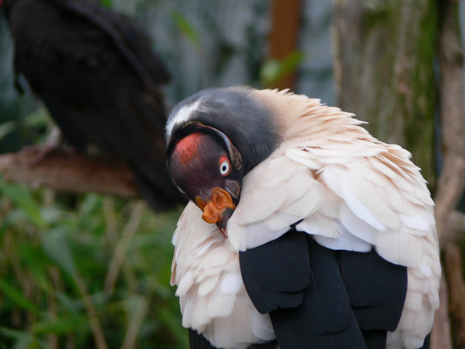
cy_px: 174
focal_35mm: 420
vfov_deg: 3.5
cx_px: 232
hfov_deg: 4.7
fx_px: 5642
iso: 80
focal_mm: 88.8
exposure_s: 1/50
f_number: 4
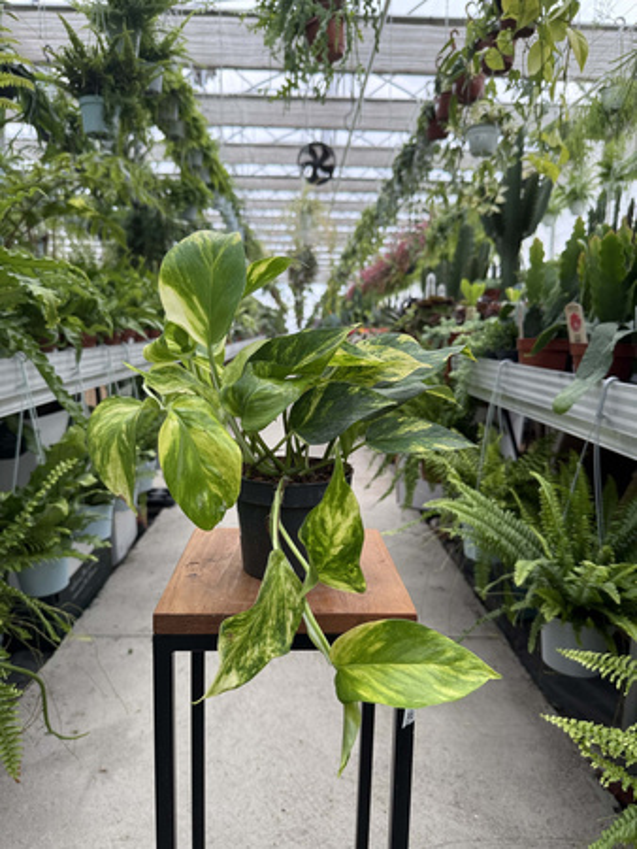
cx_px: 318
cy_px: 424
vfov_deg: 71.6
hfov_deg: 56.9
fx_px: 588
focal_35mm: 24
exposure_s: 1/528
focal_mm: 6.76
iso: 100
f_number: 1.78
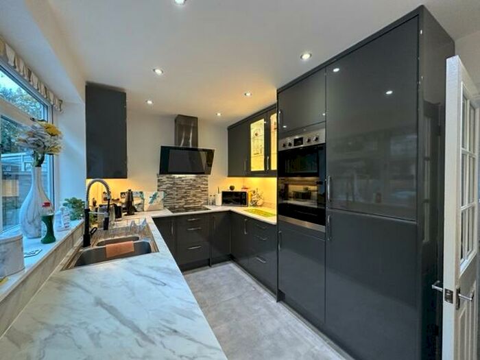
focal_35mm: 14
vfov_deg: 85.7
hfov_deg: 102.1
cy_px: 180
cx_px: 240
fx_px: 194
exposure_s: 1/100
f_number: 2.2
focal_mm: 2.22
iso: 200
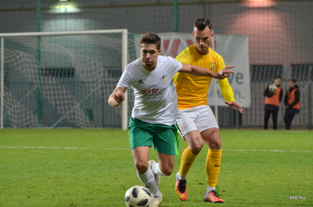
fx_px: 2408
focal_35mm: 278
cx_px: 156
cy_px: 104
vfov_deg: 4.9
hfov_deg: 7.4
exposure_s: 1/400
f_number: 5
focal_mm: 185
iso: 2000
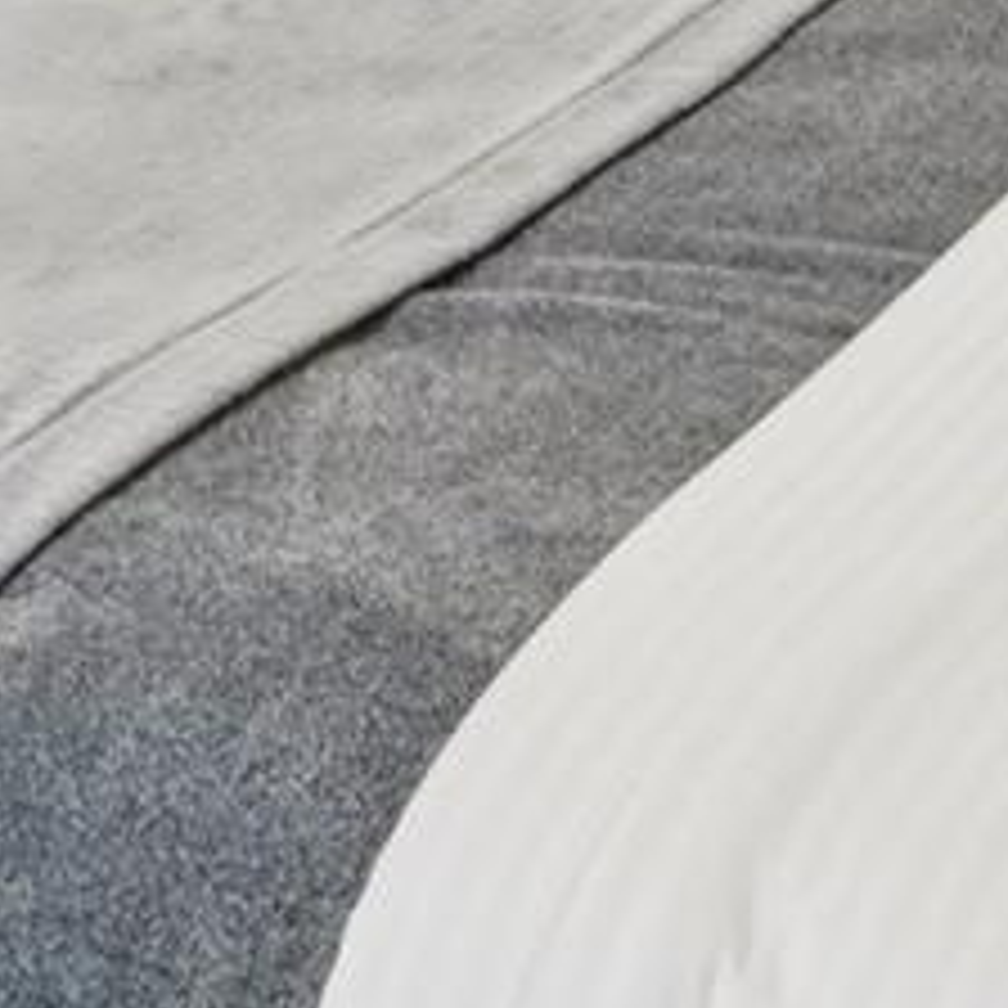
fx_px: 2998
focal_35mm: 91
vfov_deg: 15.5
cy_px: -972
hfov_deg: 19.1
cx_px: 464
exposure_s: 1/5
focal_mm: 15
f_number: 8
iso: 400
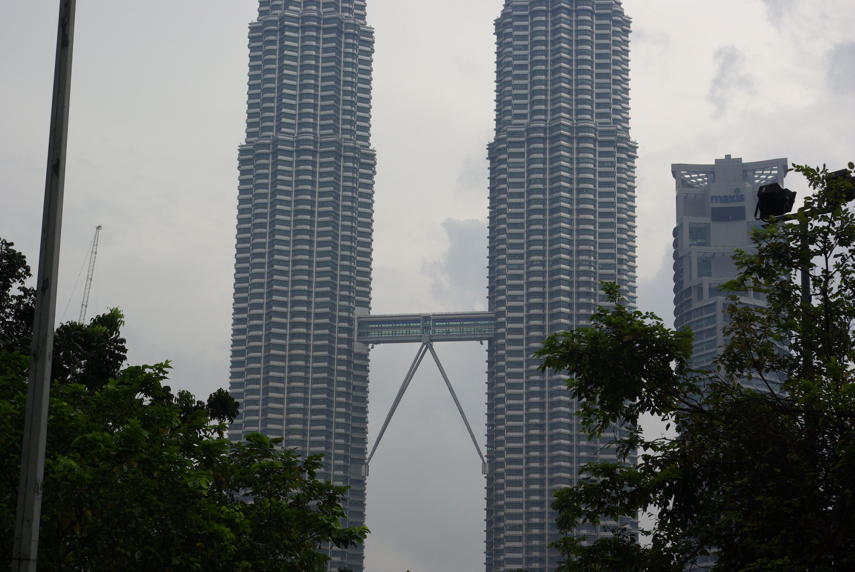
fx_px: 1962
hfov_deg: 24.6
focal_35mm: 82
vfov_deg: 16.6
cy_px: 286
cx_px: 428
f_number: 11
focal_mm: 55
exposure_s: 1/500
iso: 400
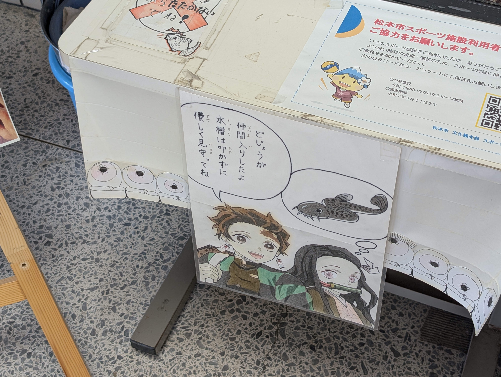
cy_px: 188
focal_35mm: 50
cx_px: 255
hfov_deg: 38.1
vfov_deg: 29.2
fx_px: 725
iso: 43
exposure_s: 1/28.1
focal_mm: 6.9
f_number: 1.68
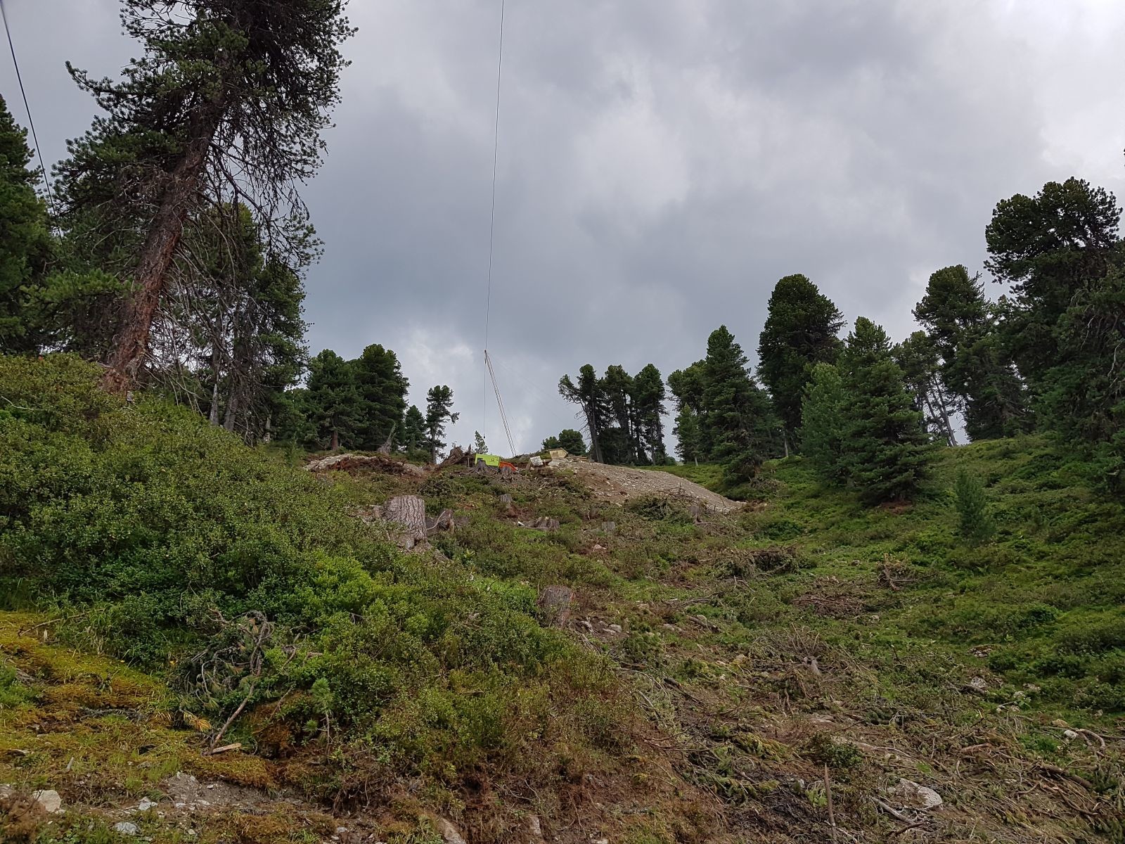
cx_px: 562
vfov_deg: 53.1
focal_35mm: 26
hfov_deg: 67.3
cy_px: 422
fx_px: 845
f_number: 1.7
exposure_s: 1/1592
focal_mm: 4.2
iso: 50
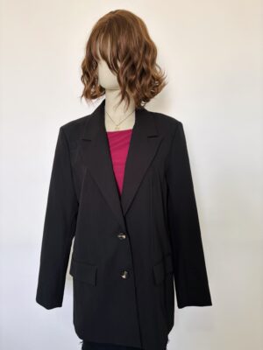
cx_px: 132
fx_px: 263
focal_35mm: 26
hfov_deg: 53.1
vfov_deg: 67.3
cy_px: 175
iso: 125
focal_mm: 5.96
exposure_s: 1/60
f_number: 1.6
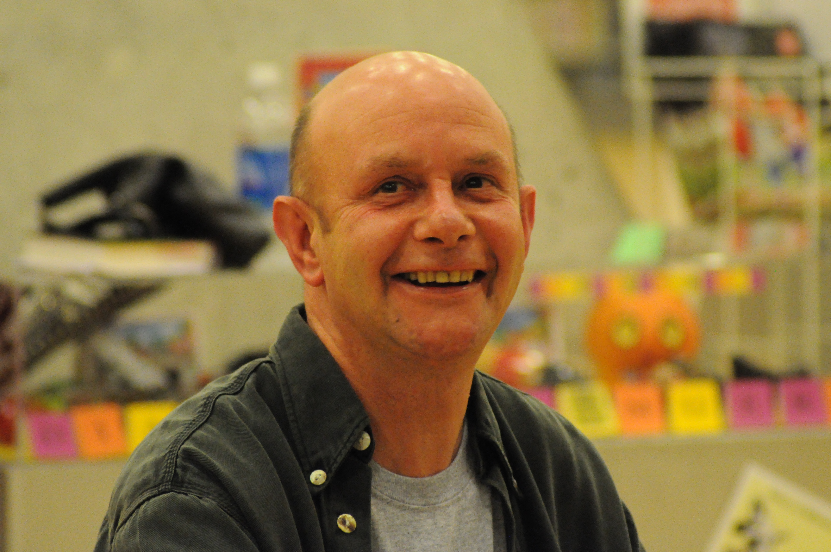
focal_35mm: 262
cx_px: 416
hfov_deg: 7.9
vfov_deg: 5.2
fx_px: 6052
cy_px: 276
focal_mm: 175
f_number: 5.6
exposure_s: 1/80
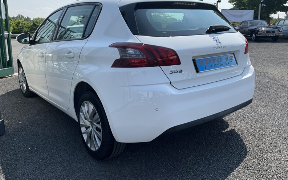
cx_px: 144
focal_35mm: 31
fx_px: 243
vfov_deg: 40.5
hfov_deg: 61.2
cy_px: 78
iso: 25
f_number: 1.8
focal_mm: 3
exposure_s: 1/1848
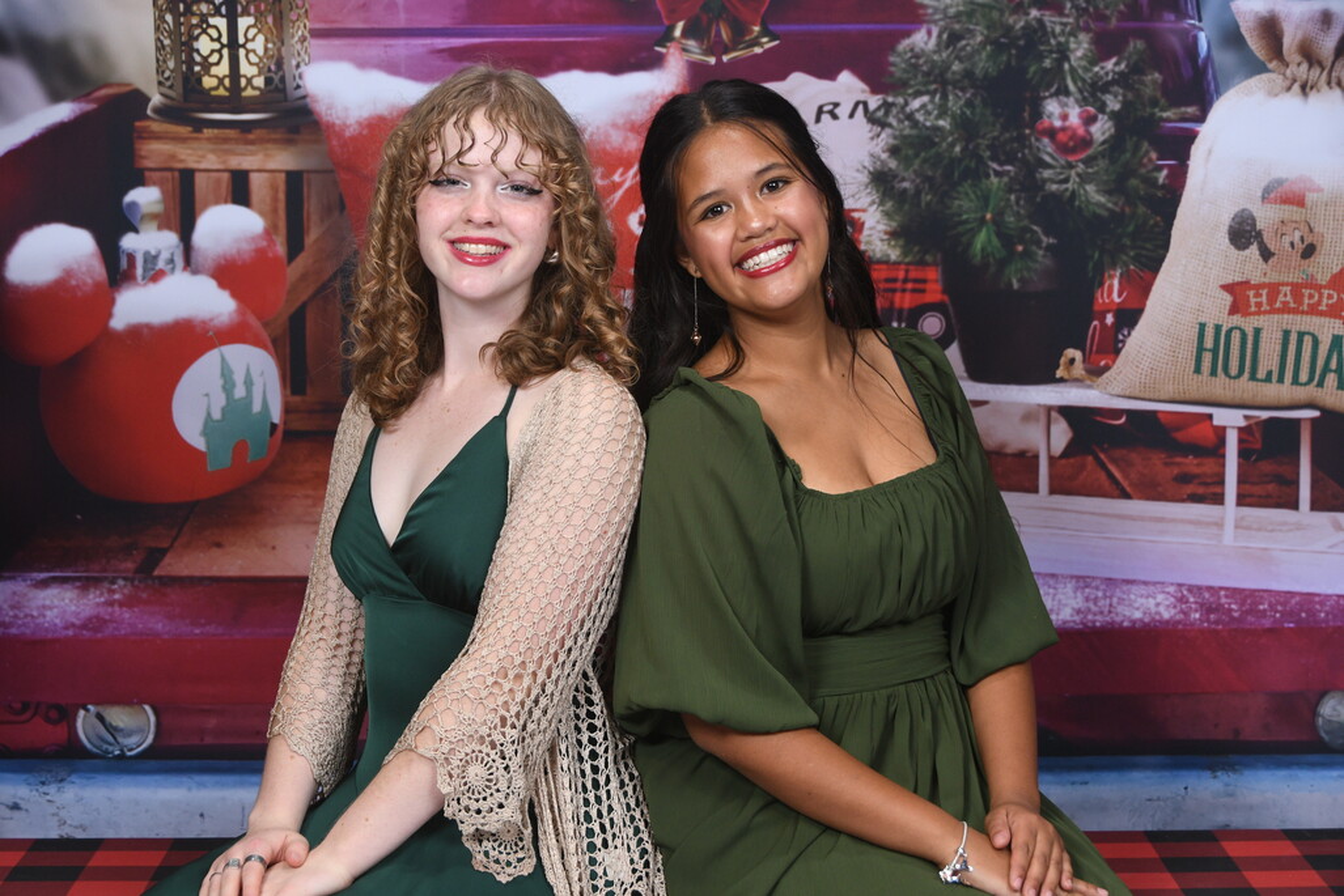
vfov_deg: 17.5
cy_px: 448
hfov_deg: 26.0
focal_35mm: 78
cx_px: 672
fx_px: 2912
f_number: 6.3
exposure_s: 1/125
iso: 640
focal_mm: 52
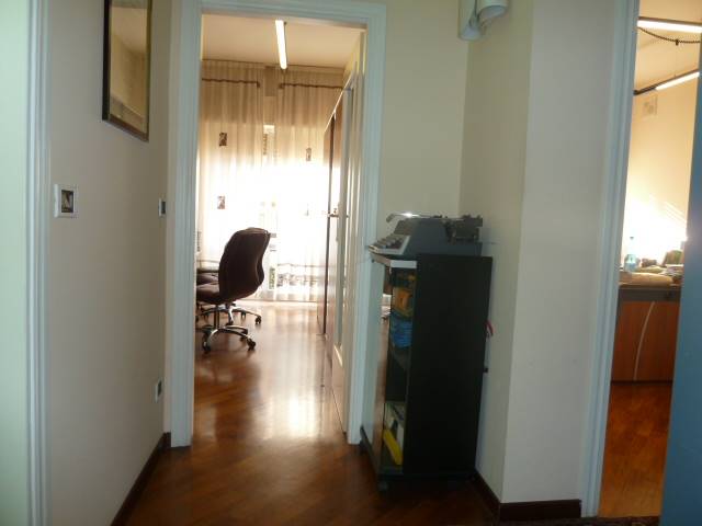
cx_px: 351
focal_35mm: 25
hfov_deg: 69.4
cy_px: 263
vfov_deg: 54.9
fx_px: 507
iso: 160
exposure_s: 1/30
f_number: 3.3
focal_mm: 4.1
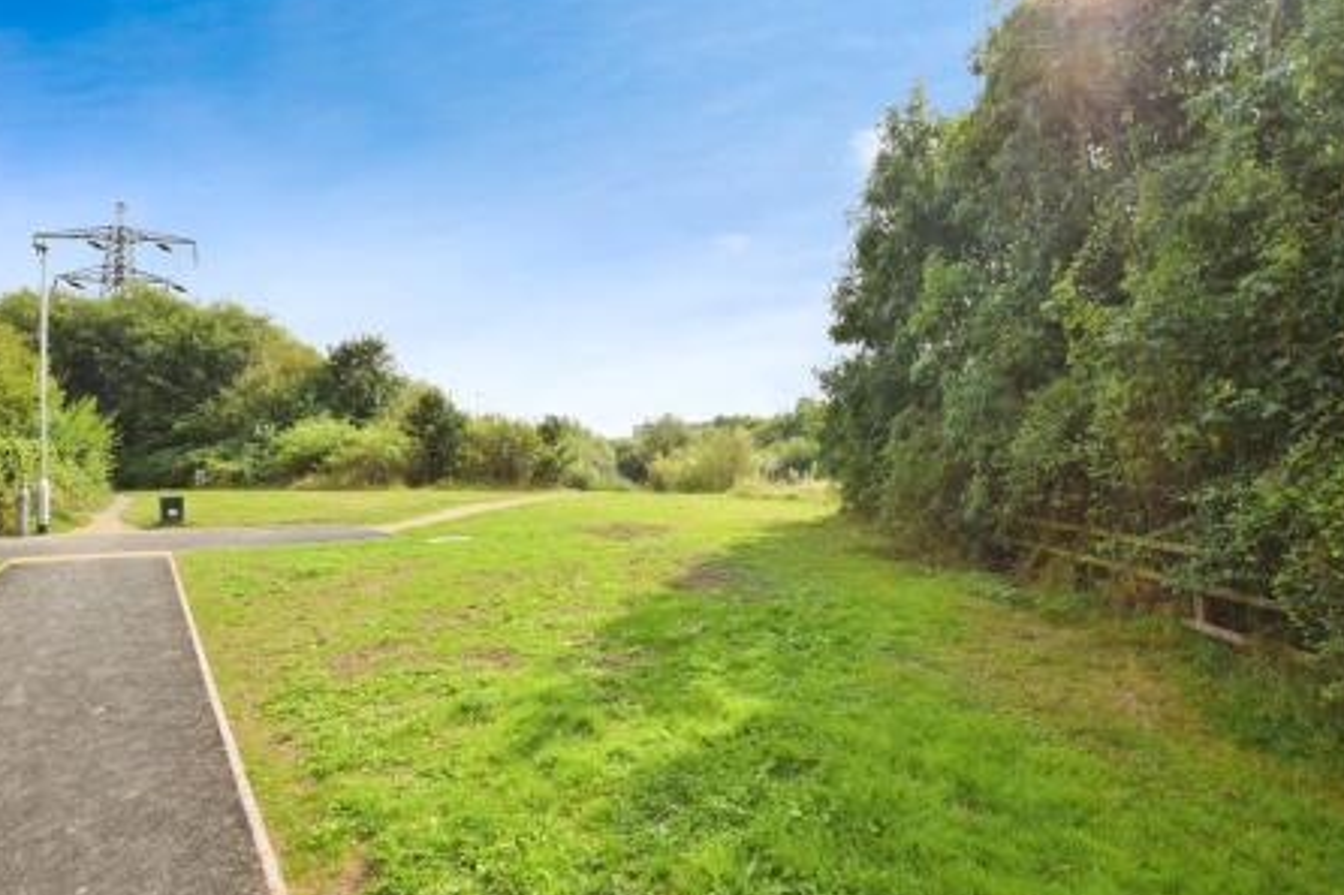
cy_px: 457
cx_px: 696
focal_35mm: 16
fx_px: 597
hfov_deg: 96.7
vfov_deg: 73.7
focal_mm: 10
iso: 100
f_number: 8
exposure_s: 1/200
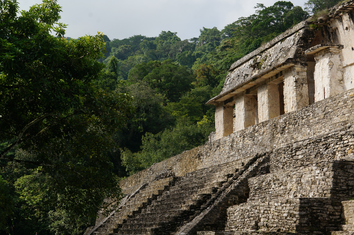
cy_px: 118
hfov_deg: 26.0
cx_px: 177
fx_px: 766
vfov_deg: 17.5
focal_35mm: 78
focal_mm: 52
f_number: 13
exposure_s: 1/125
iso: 100
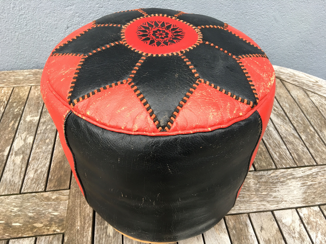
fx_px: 273
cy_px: 122
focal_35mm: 29
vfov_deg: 48.2
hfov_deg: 61.7
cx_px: 163
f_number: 2.2
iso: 25
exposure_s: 1/30
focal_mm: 4.15
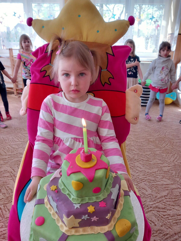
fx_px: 188
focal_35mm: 27
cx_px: 90
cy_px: 120
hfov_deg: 51.4
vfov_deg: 65.3
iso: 100
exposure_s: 1/50
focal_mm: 4
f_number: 1.8
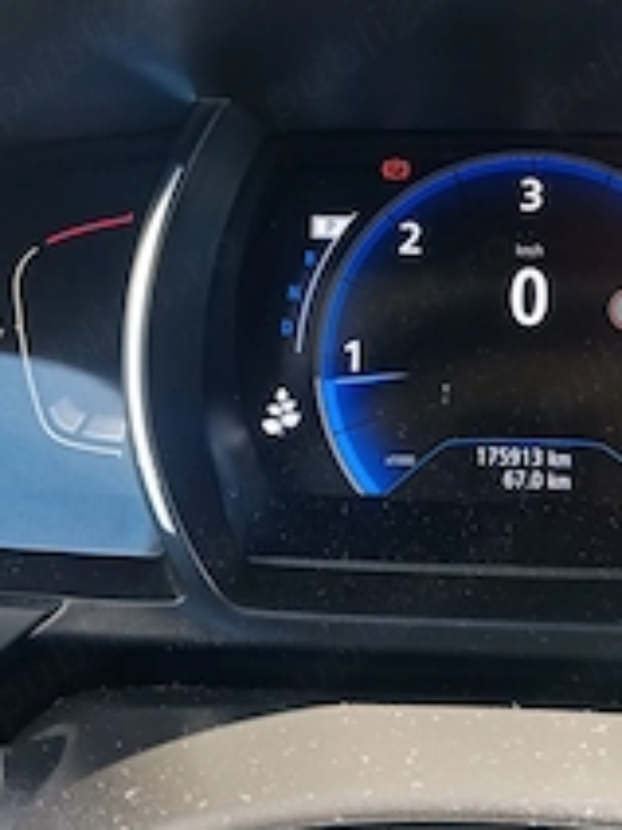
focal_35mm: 49
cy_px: 392
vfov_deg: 38.9
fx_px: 1174
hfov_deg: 28.8
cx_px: 524
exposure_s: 1/50
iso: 110
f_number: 1.8
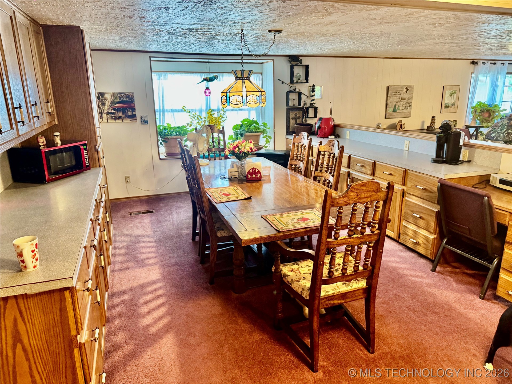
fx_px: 355
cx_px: 256
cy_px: 192
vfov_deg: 56.8
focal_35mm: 24
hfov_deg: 71.6
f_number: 1.78
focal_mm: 6.76
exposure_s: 1/60
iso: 500
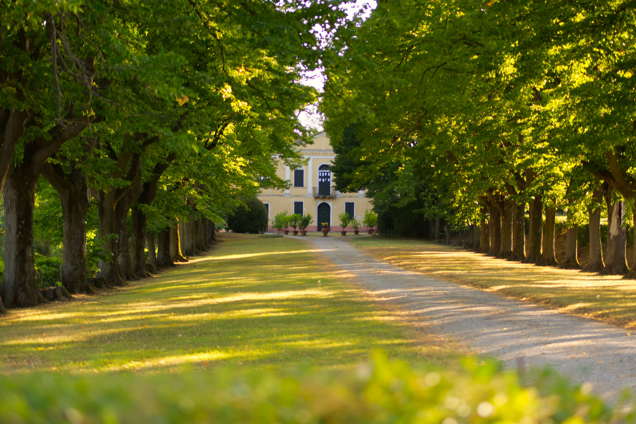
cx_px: 318
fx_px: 1803
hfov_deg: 20.0
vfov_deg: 13.4
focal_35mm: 102
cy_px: 212
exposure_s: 1/2500
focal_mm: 68
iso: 1600
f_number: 2.8
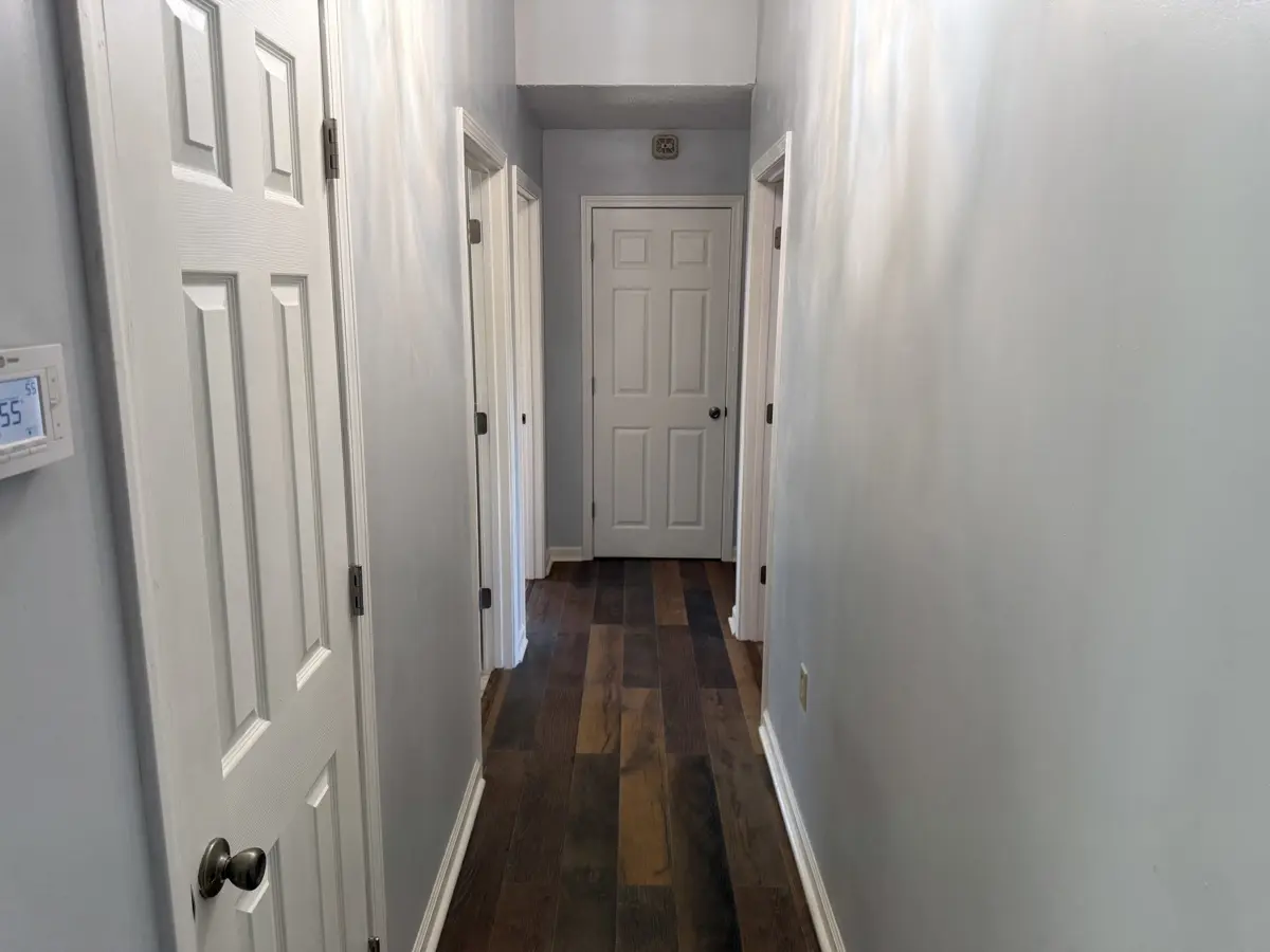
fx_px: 881
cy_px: 476
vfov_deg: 56.8
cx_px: 635
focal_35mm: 24
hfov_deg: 71.6
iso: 160
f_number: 1.78
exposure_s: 1/120
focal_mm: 6.76
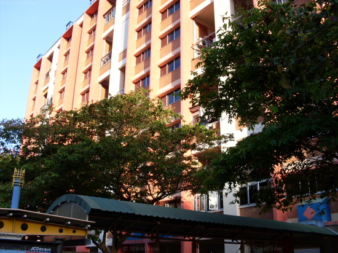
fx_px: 371
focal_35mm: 38
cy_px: 126
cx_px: 169
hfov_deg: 49.0
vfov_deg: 37.7
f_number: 2.8
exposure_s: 1/250
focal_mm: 6.3
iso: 80
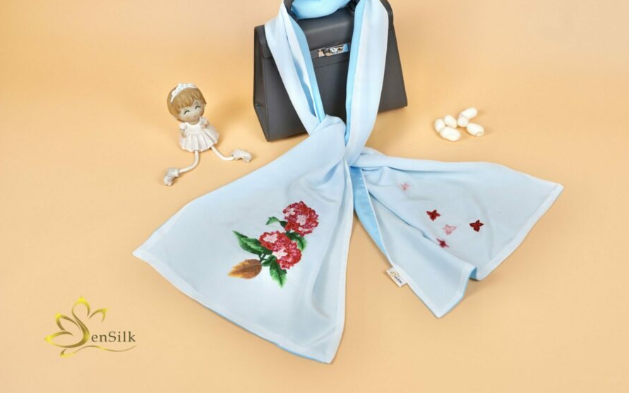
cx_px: 345
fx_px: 703
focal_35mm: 41
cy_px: 164
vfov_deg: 31.2
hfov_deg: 48.1
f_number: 4.5
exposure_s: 1/400
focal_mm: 35
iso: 400
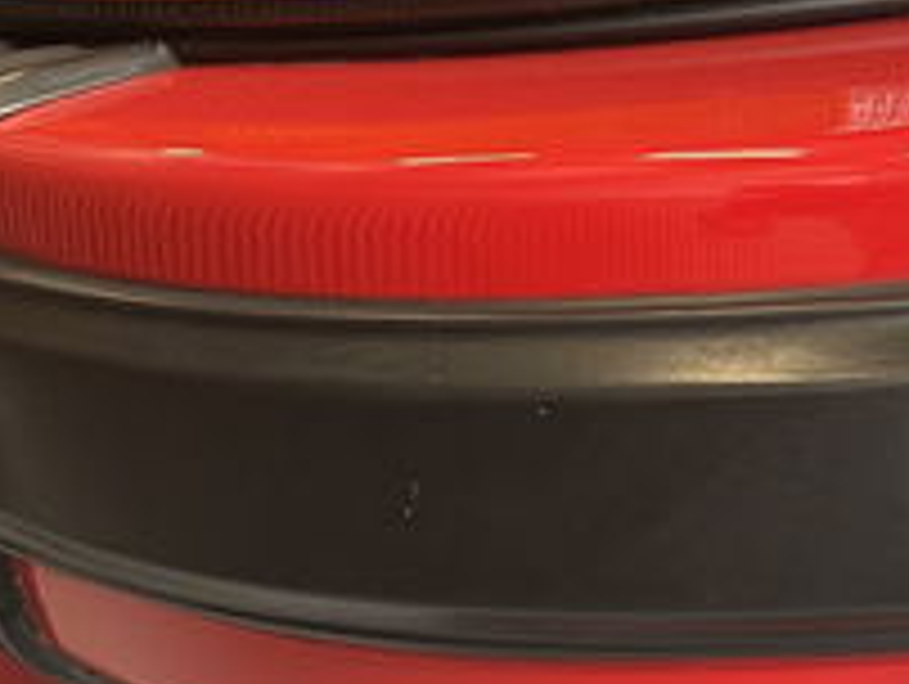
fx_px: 2498
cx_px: 346
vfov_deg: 15.6
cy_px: 279
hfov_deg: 20.6
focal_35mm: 95
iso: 200
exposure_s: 1/50
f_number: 1.6
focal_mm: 5.1
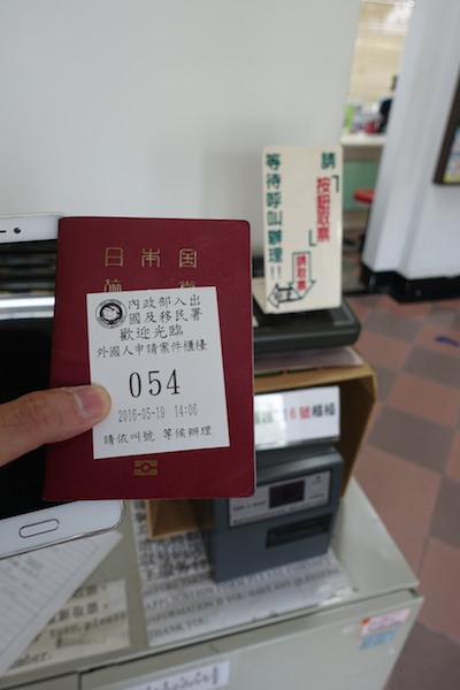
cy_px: 345
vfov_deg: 73.7
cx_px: 230
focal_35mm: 24
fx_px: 460
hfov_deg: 53.1
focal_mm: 8.8
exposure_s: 1/60
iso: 125
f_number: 2.8
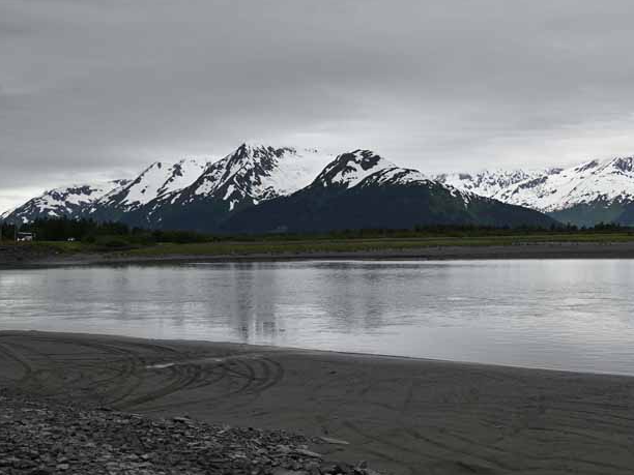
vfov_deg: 32.9
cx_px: 396
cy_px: 224
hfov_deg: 42.6
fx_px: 806
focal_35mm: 44
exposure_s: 1/1250
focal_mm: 35
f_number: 4.5
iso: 100
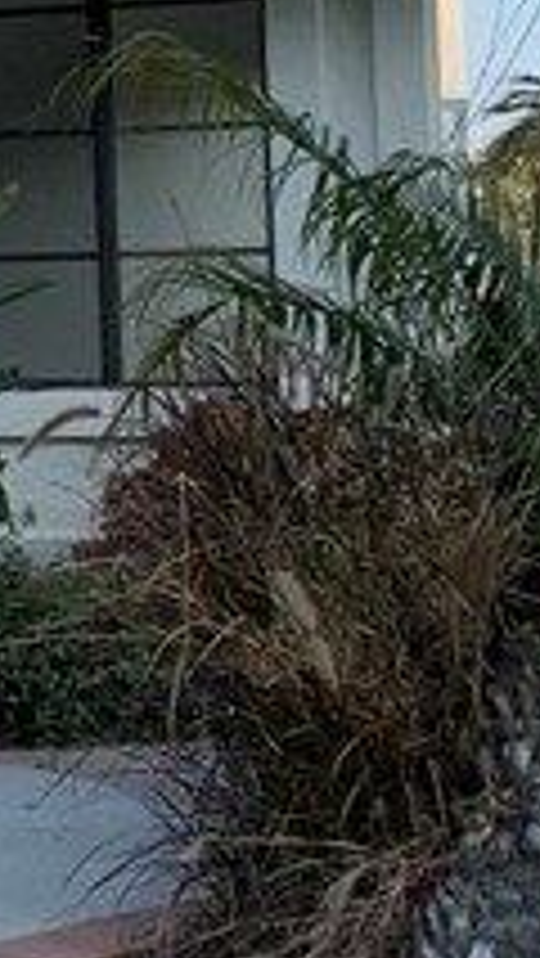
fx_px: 3458
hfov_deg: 7.1
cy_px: 261
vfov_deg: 15.7
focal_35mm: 136
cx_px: -1480
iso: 25
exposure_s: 1/627
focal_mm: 4.25
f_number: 1.8
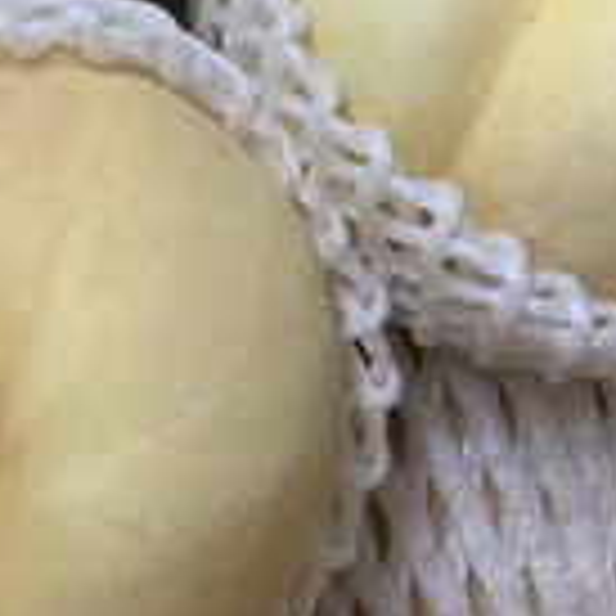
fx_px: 1349
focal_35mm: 67
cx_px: 238
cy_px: -85
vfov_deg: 23.9
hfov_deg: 25.7
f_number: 1.8
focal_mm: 4.25
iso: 80
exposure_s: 1/120
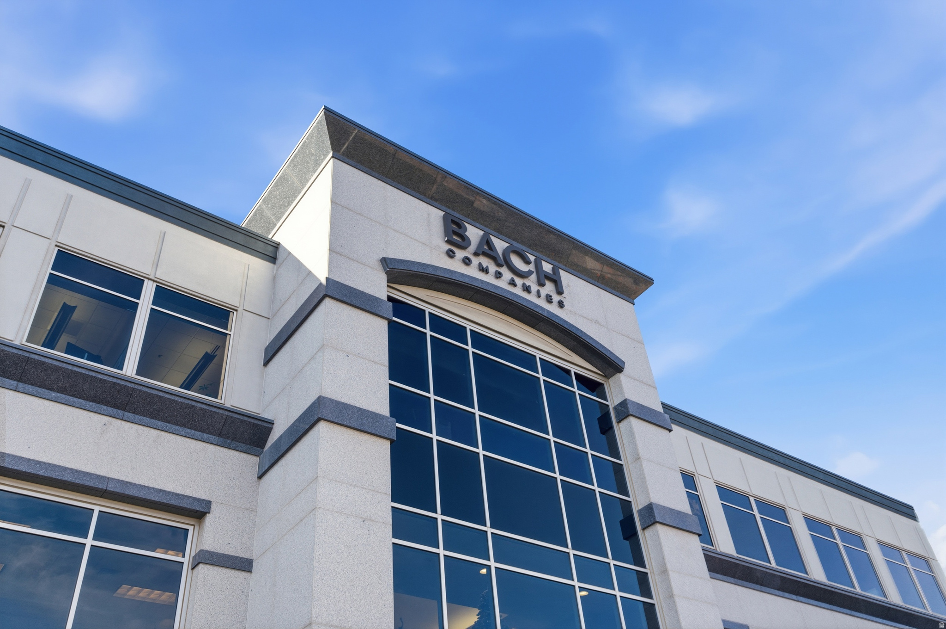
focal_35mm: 30
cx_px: 473
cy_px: 314
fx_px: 787
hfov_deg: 62.0
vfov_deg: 43.5
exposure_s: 1/1000
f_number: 9
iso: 360
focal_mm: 30
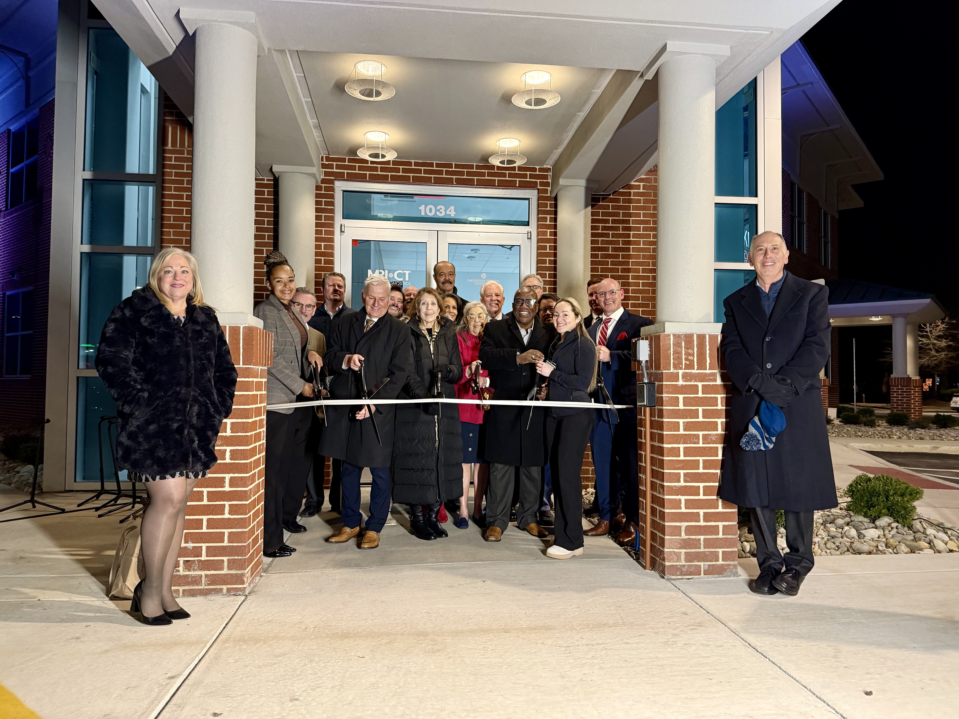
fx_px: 665
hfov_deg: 71.6
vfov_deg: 56.8
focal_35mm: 24
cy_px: 360
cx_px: 480
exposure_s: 1/60
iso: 400
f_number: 1.78
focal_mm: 6.76
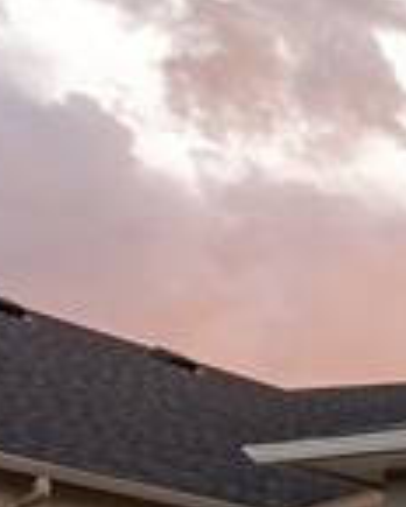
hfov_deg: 9.6
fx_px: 1397
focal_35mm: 93
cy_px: 432
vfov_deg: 20.3
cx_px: 1404
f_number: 18
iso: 100
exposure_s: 1.3
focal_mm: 14
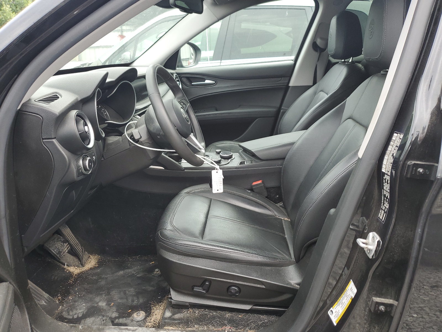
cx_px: 221
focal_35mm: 26
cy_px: 166
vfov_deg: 53.1
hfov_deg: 67.3
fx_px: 332
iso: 50
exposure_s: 1/213
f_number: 1.5
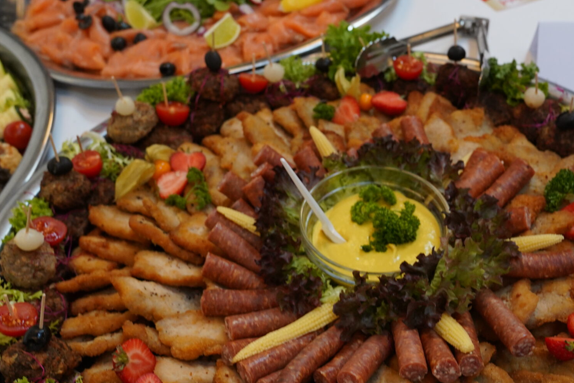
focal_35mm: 50
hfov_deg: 39.4
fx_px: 797
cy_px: 268
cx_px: 349
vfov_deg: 26.8
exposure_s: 1/100
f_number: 5
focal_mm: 29
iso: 2000
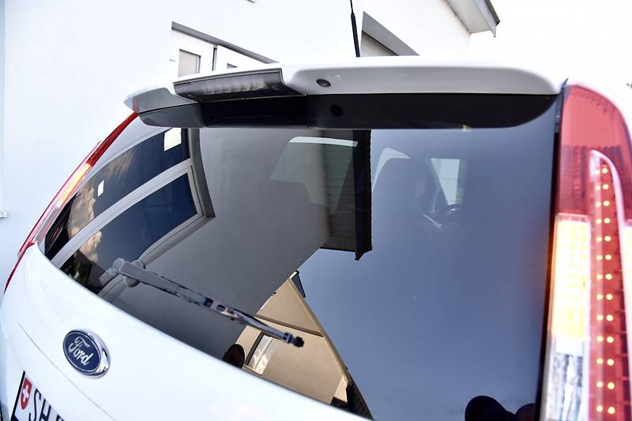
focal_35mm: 24
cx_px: 316
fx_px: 421
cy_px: 210
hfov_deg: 73.8
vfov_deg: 53.1
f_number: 5.6
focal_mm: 24
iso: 400
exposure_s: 1/125
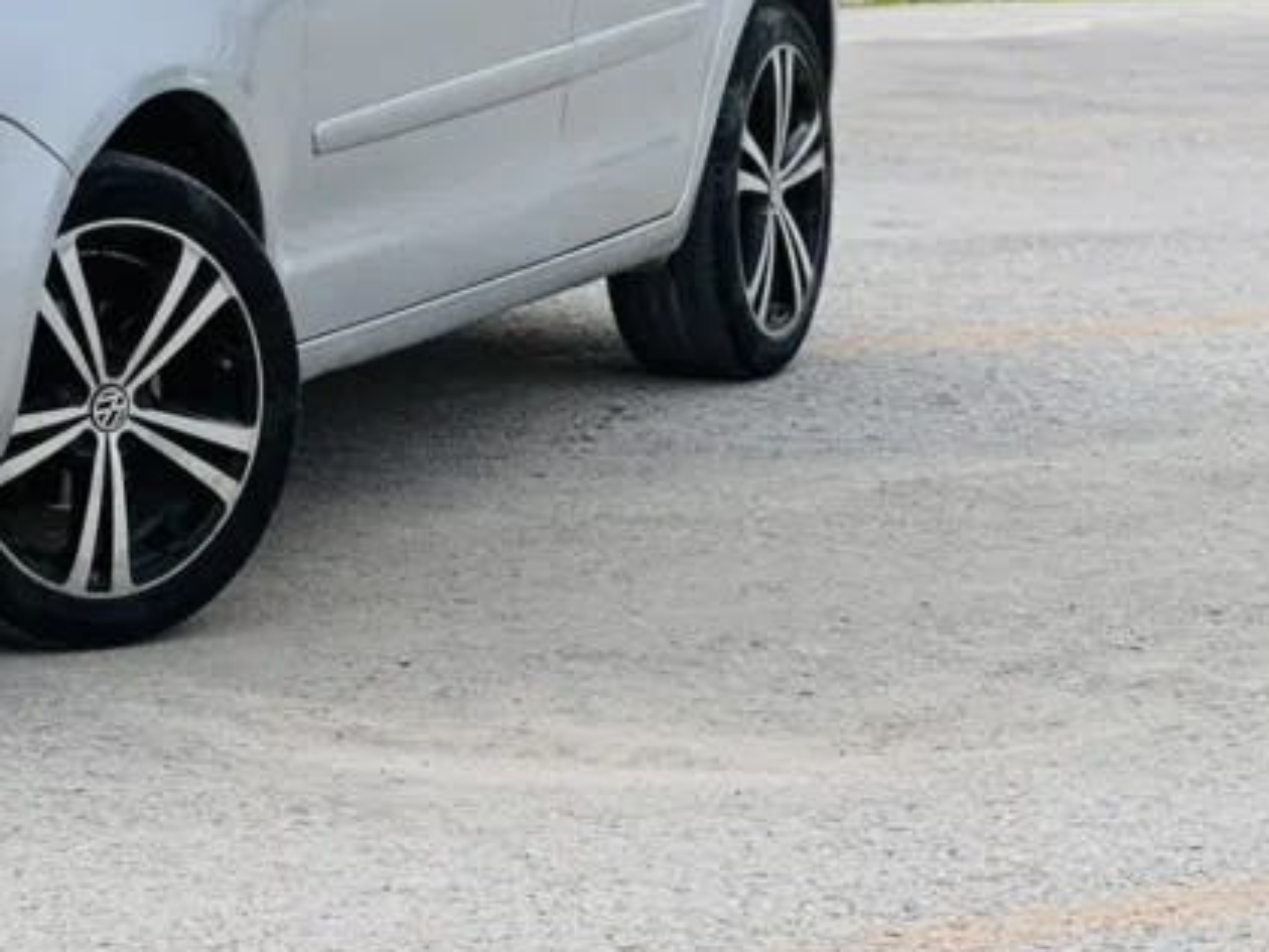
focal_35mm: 176
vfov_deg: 8.4
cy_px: -27
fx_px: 6452
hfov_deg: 11.1
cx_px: -151
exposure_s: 1/208
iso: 25
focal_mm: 9
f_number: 2.8
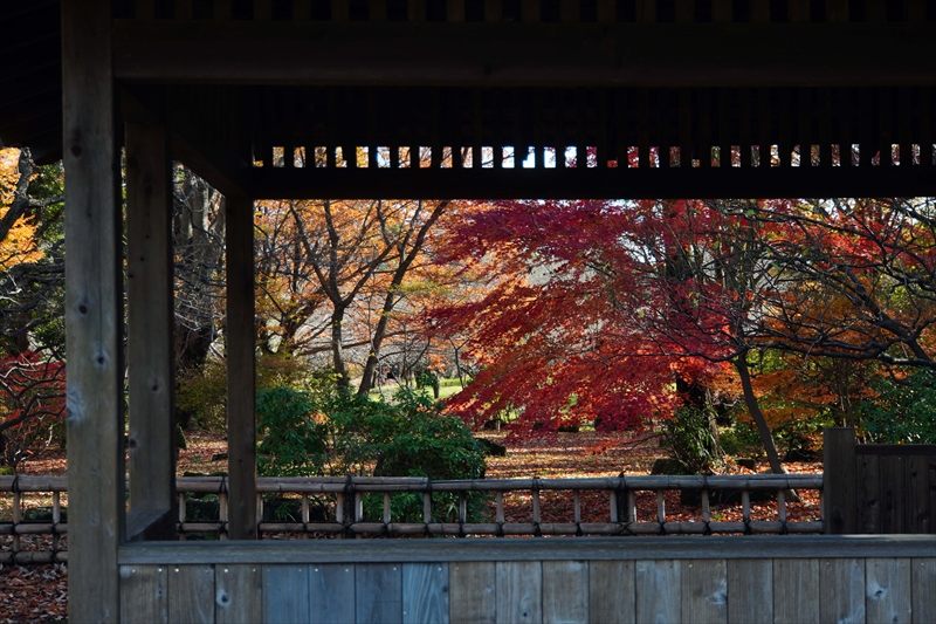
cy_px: 312
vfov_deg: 20.4
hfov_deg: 30.3
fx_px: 1731
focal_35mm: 67
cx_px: 468
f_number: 5.6
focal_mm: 44.4
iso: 100
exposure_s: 1/100
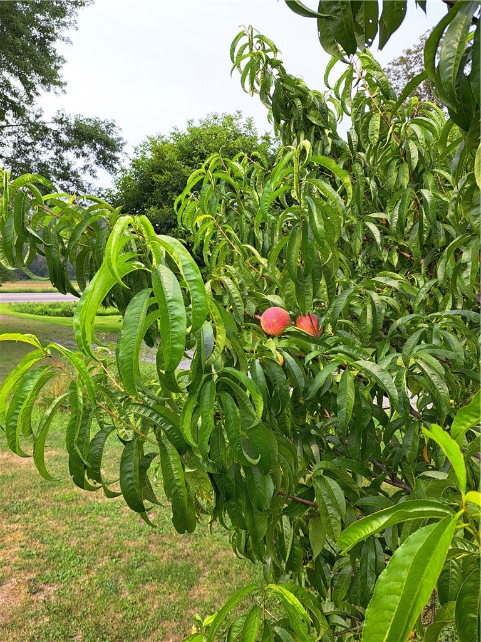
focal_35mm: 24
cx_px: 240
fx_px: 445
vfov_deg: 71.6
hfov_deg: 56.8
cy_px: 321
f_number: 1.8
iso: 50
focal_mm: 5.23
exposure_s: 1/364
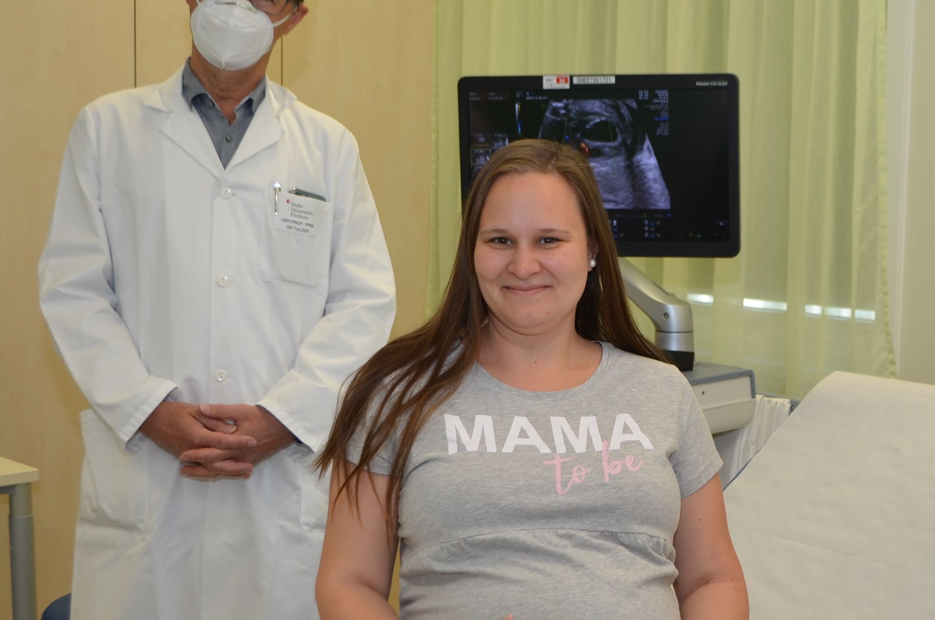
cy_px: 301
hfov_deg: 31.8
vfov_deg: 21.8
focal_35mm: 62
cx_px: 719
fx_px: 1607
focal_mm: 22
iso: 200
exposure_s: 1/60
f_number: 4
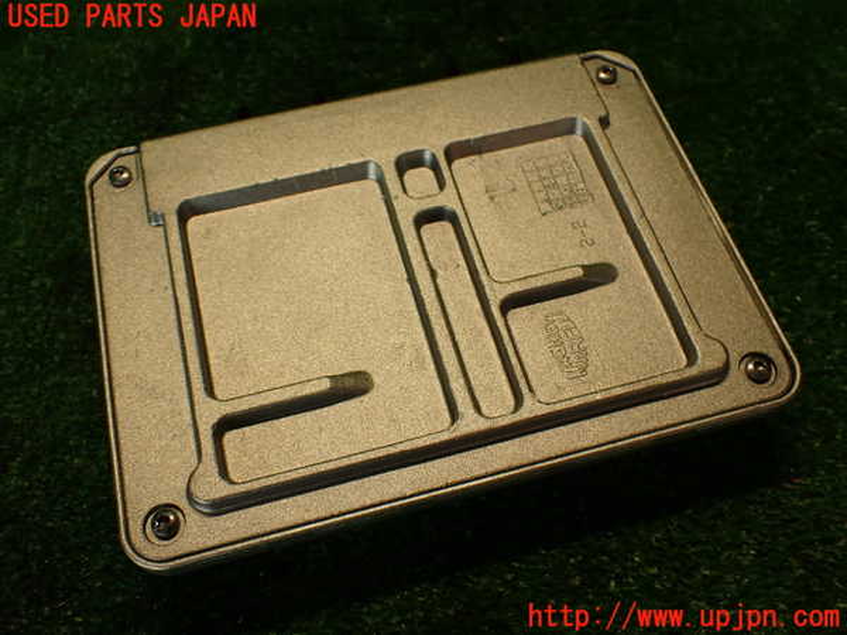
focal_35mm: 36
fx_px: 881
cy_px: 318
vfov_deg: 39.7
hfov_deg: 51.4
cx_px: 424
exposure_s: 1/80
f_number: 2.5
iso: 125
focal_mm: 6.37
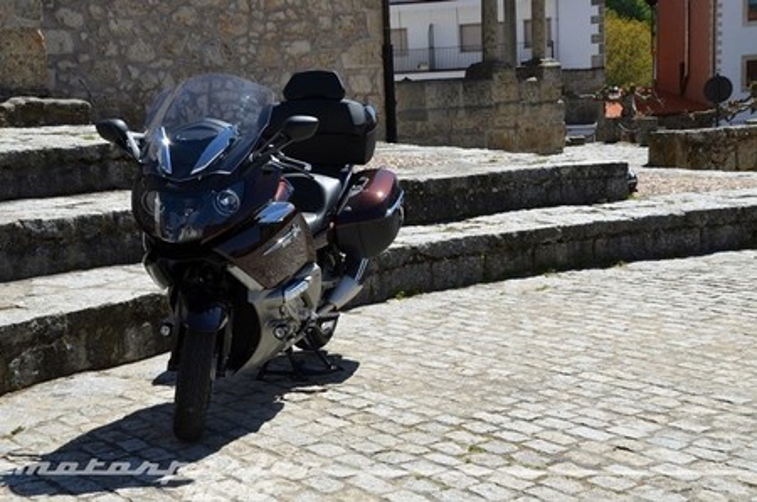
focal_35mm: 60
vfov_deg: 22.5
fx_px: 1259
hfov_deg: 33.5
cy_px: 251
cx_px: 378
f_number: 11
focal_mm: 40
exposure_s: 1/125
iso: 100
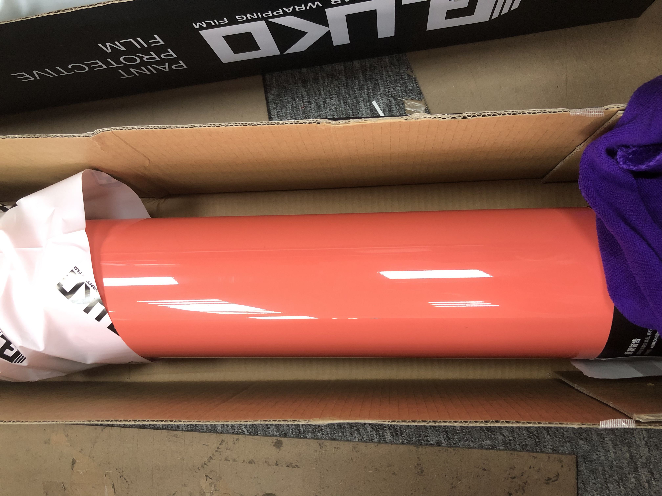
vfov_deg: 49.7
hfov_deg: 63.4
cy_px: 248
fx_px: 535
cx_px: 331
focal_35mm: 28
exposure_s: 1/17
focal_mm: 3.99
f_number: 1.8
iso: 80
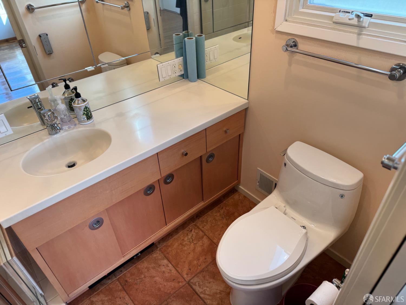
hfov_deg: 71.6
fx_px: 281
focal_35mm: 24
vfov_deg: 56.8
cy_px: 152
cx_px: 203
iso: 64
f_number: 1.78
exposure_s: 1/120
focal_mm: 6.76
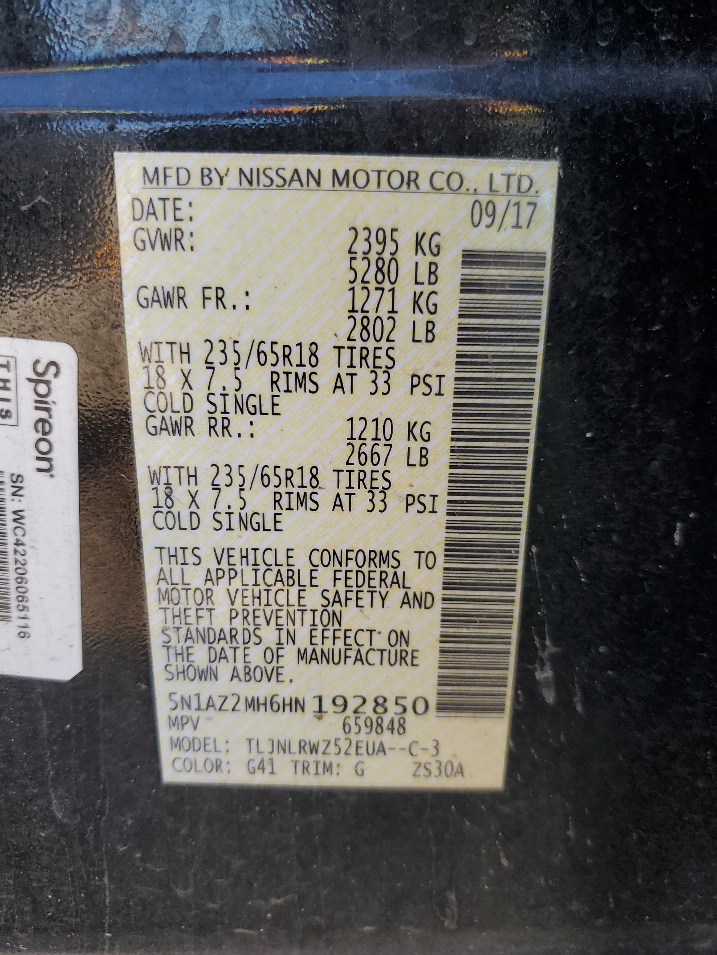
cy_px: 478
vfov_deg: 67.3
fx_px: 718
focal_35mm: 26
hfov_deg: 53.1
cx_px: 358
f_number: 1.5
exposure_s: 1/196
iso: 50
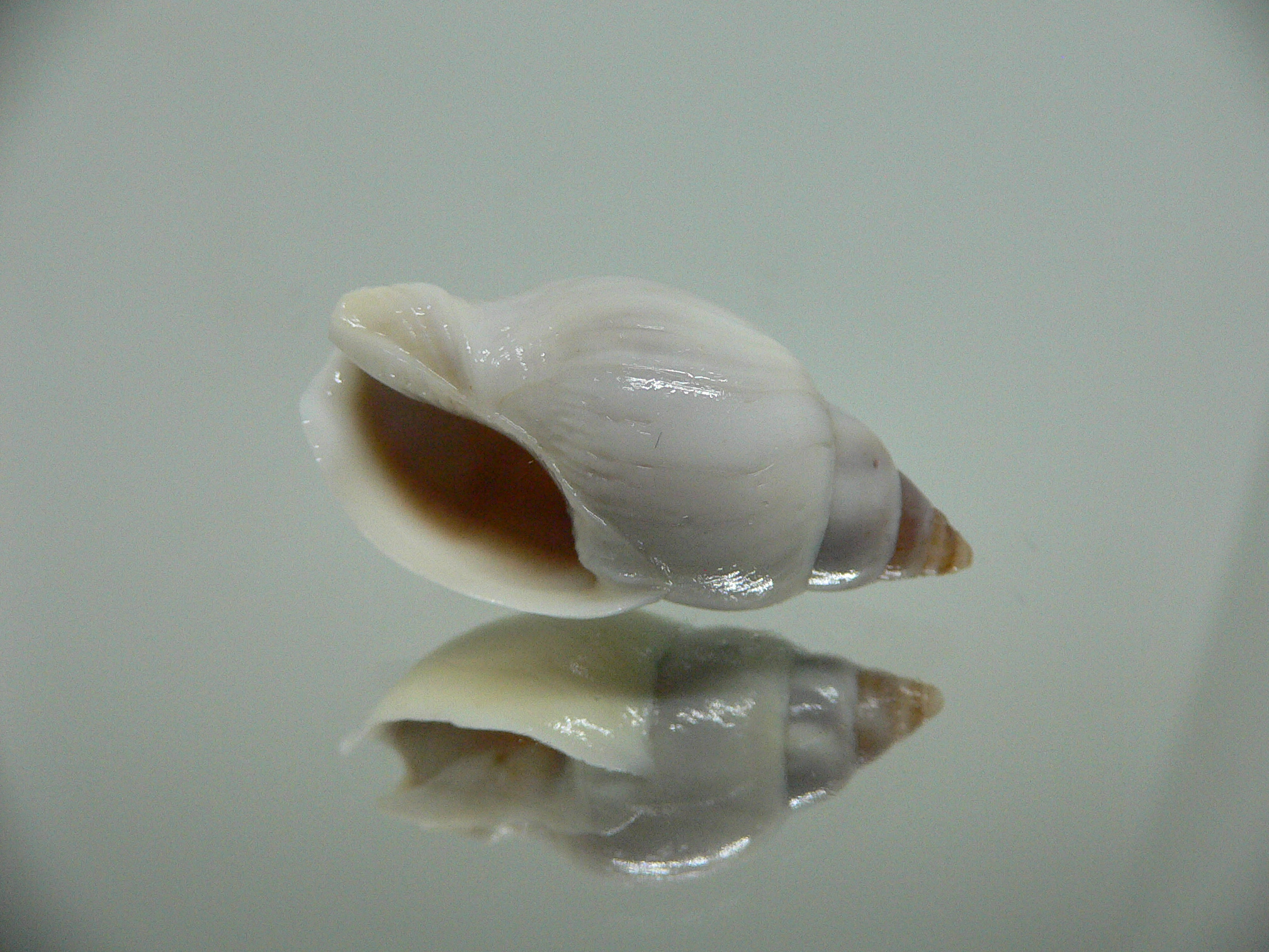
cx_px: 634
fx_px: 1283
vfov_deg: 40.7
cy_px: 476
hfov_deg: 52.6
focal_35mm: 35
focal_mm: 4.6
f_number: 2.8
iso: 200
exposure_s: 1/60
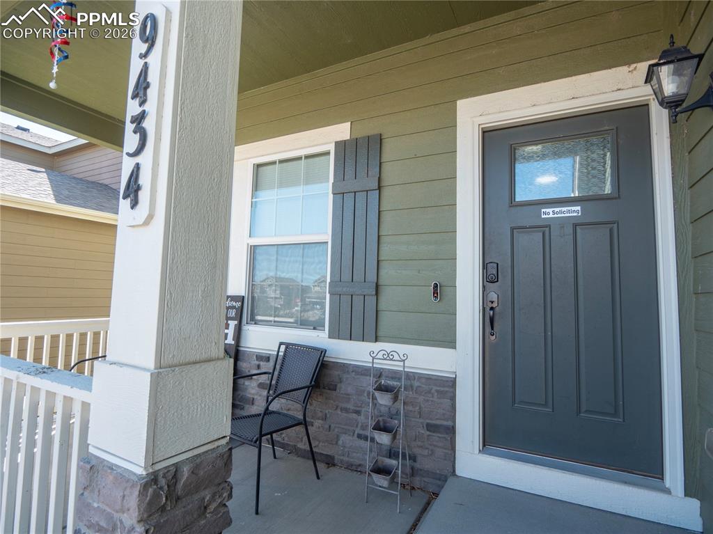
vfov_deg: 71.6
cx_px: 356
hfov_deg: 87.8
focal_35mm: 18
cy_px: 267
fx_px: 371
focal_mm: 9
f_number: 4
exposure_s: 1/125
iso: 100
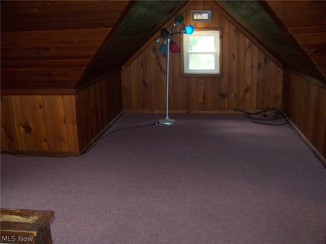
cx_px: 163
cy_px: 122
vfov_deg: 39.7
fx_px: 339
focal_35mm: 36
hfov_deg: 51.4
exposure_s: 1/30
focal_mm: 5.85
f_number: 2.8
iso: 200
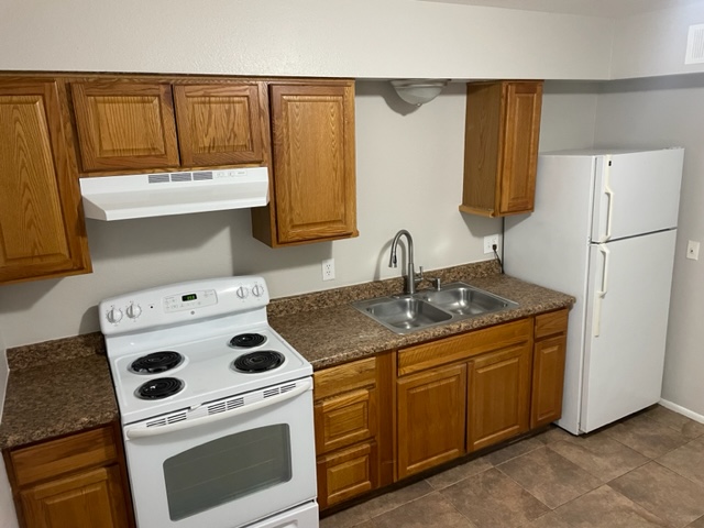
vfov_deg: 53.1
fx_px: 529
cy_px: 264
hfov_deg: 67.3
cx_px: 352
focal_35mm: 26
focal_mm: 4.2
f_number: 1.6
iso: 320
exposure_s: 1/60
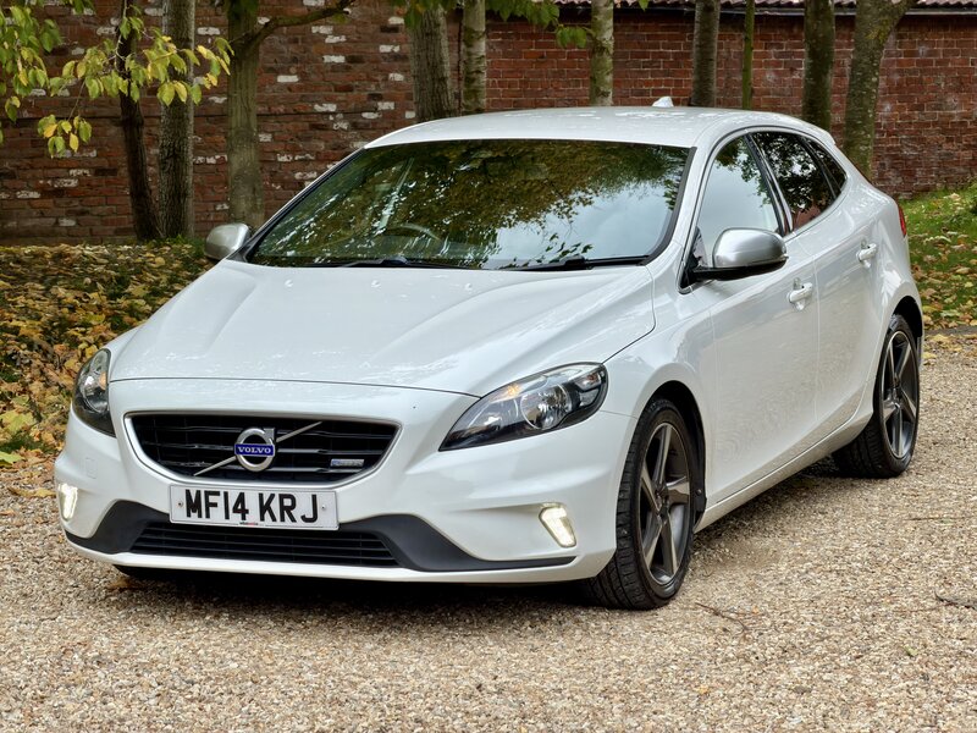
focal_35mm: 100
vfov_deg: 14.8
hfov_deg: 19.6
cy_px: 366
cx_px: 488
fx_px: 2822
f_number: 2.8
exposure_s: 1/223
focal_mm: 16.89
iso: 40
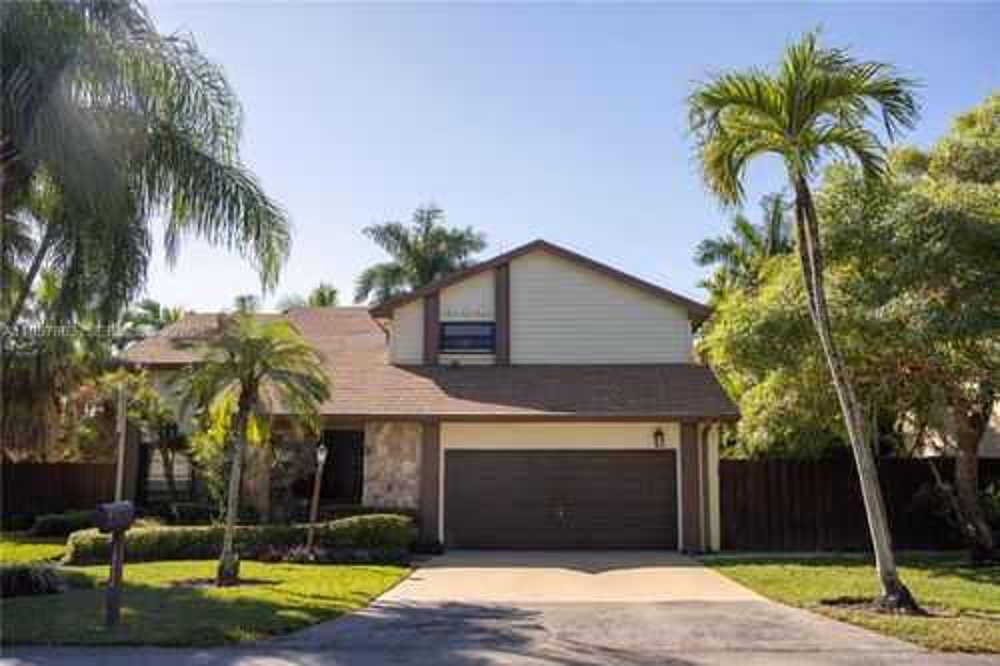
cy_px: 333
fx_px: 927
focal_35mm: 33
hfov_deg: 56.7
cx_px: 500
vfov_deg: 39.5
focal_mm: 33.4
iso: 50
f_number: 5.6
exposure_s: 1/2000
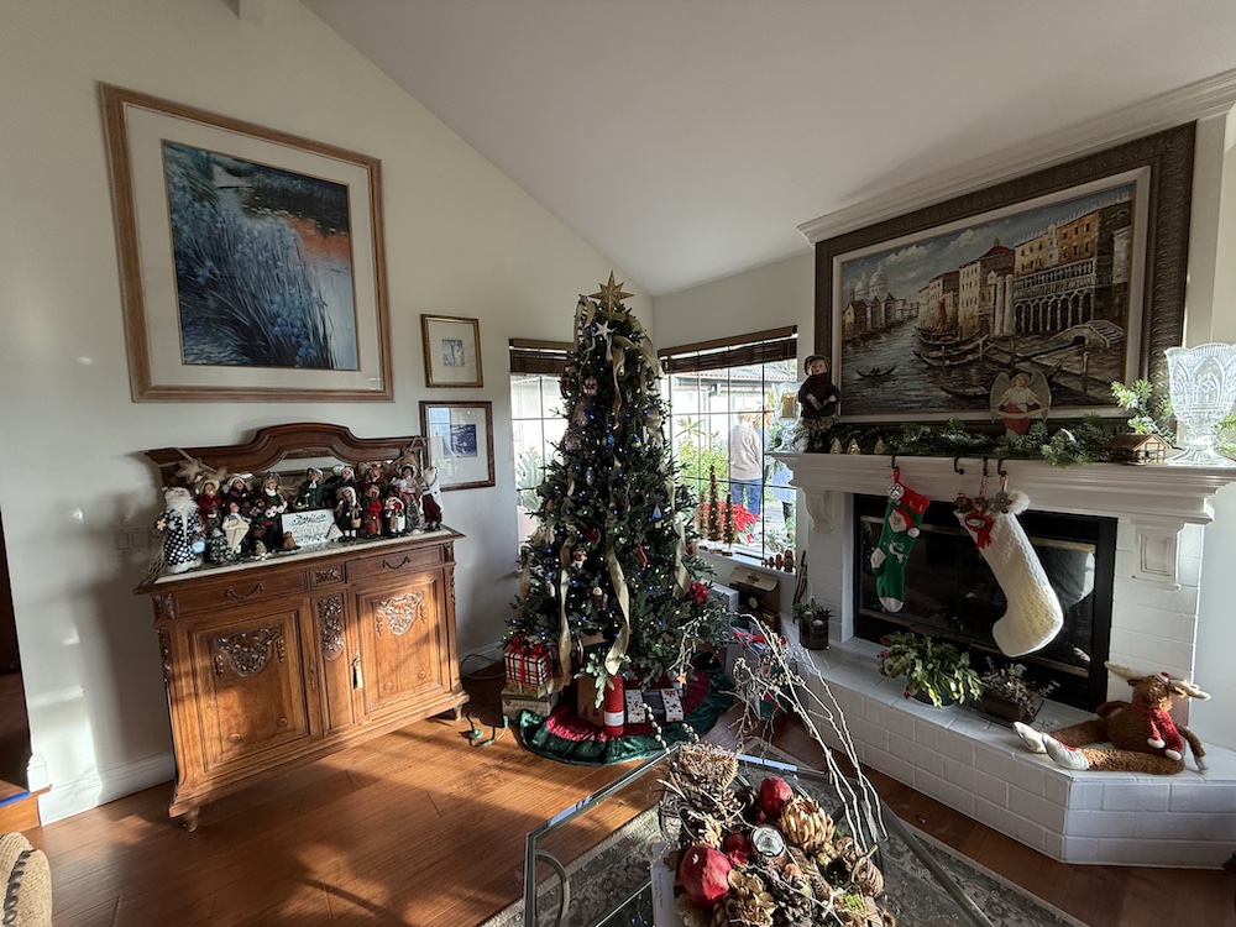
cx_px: 618
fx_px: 500
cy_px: 464
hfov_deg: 102.1
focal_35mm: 14
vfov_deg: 85.7
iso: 200
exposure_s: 1/140
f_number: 2.2
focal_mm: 2.22
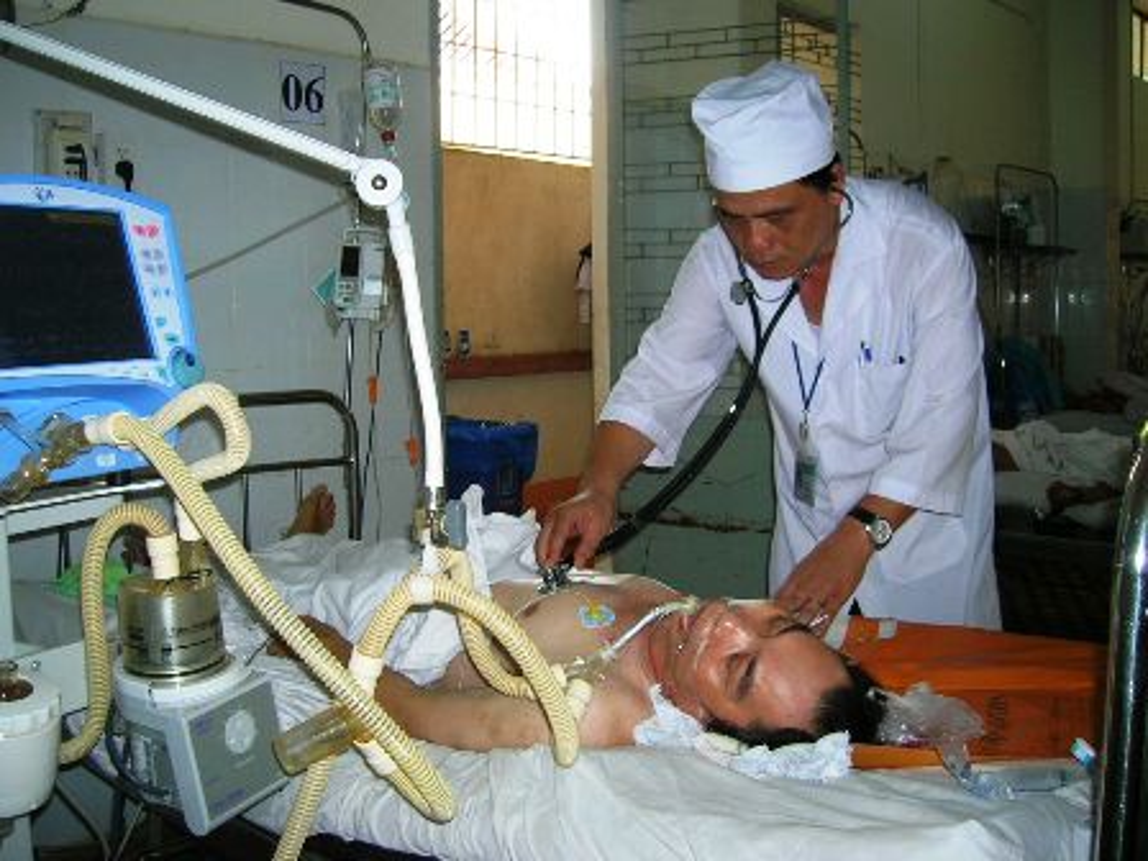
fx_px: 1128
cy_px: 430
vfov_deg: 41.8
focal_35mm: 34
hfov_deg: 54.0
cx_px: 574
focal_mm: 5.7
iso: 50
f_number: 2.9
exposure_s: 1/60.1
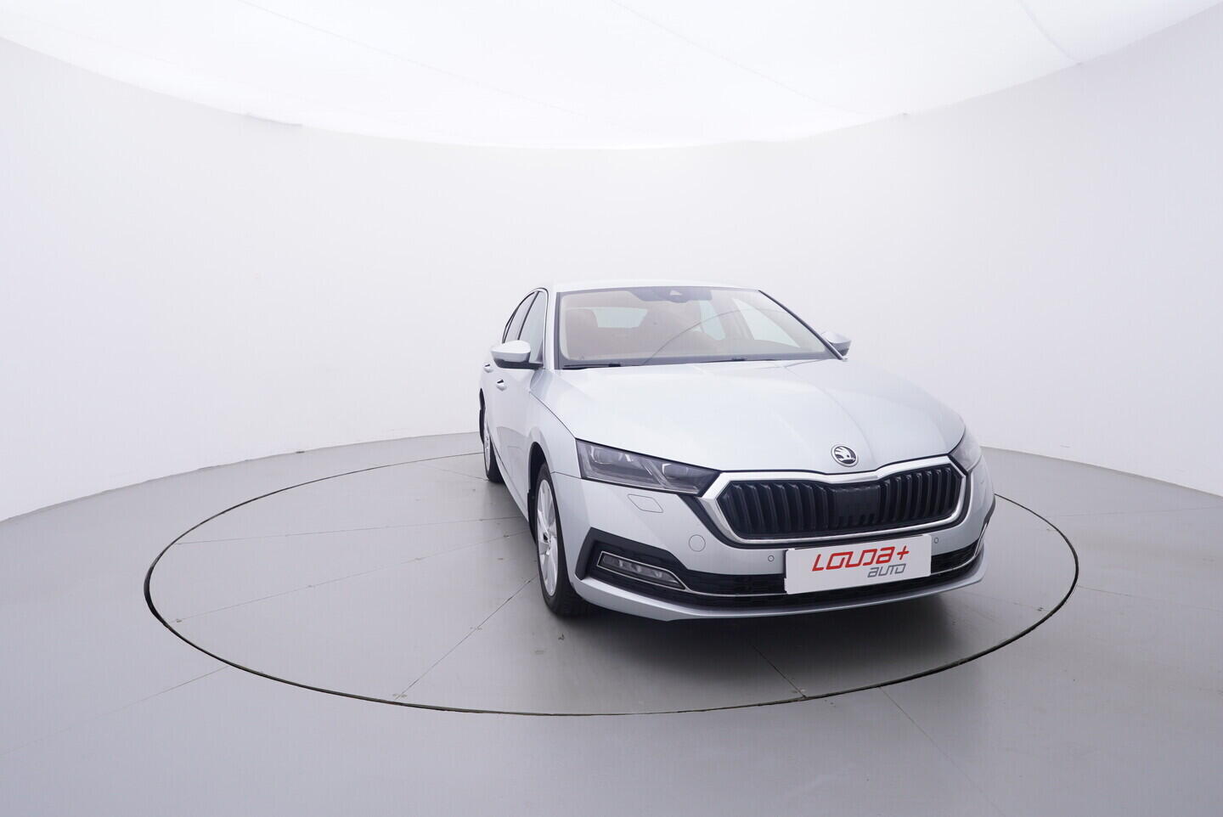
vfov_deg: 56.2
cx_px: 612
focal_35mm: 22
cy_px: 408
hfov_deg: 77.3
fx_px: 765
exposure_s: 1/80
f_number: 5
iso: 200
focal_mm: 15
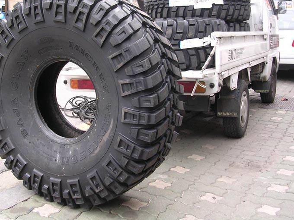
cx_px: 134
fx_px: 399
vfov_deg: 30.8
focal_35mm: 47
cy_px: 95
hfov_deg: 40.4
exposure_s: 1/97.3
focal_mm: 6.2
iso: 100
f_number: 2.9
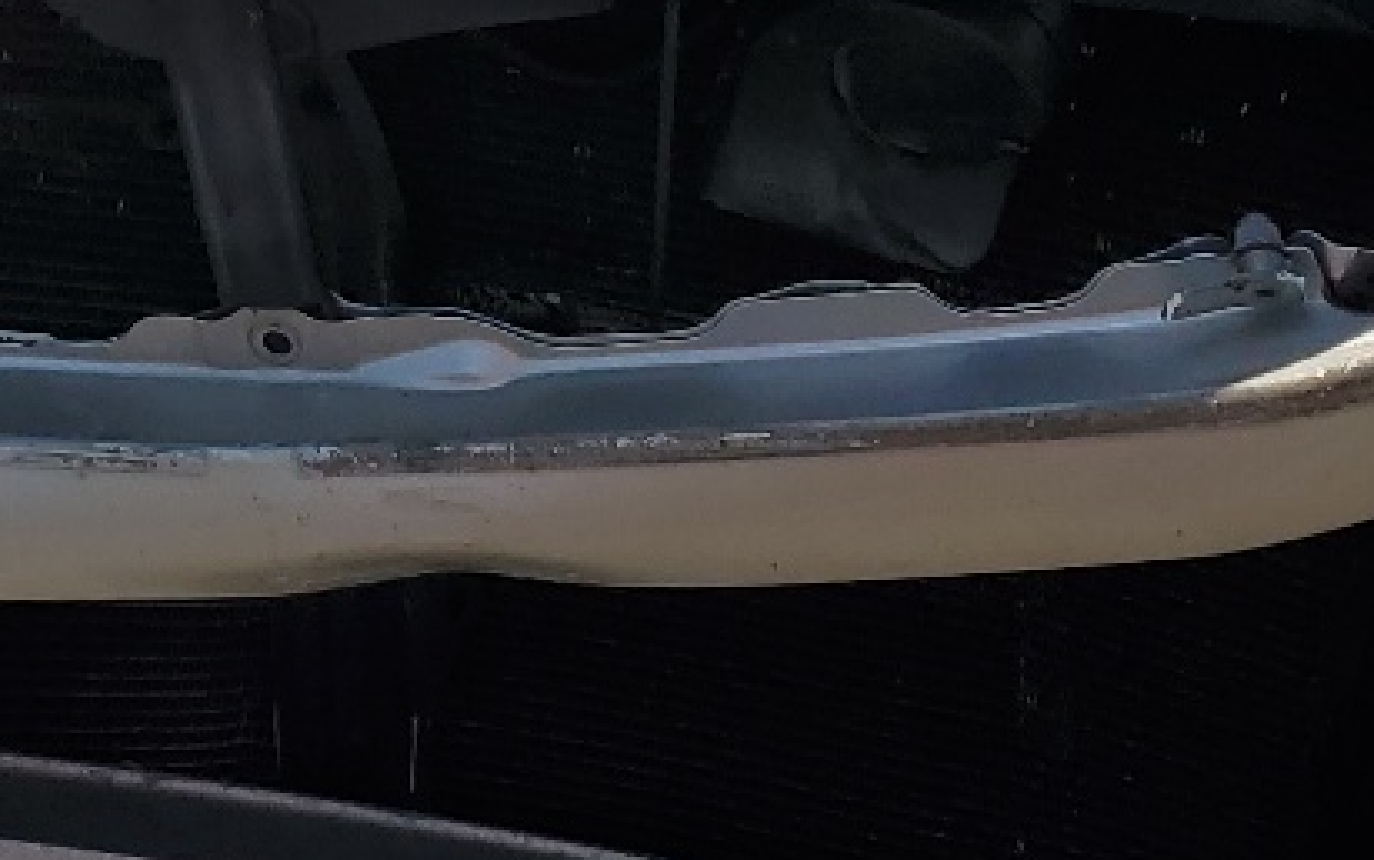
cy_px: -63
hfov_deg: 19.0
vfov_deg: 12.1
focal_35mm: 107
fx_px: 4009
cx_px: 23
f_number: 1.5
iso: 50
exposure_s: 1/10000
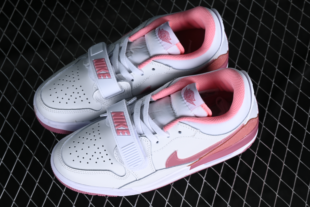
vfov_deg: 18.9
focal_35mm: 72
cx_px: 155
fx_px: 620
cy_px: 104
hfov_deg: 28.1
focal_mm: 48
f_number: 8
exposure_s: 1/100
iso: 160
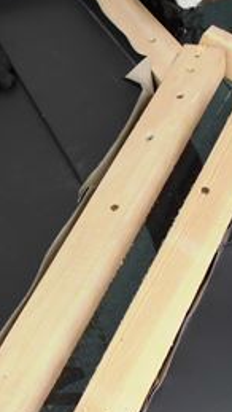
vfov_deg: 30.0
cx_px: -2
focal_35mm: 70
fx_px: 764
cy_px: 267
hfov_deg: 16.9
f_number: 3.5
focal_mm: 4.6
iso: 100
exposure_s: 1/400
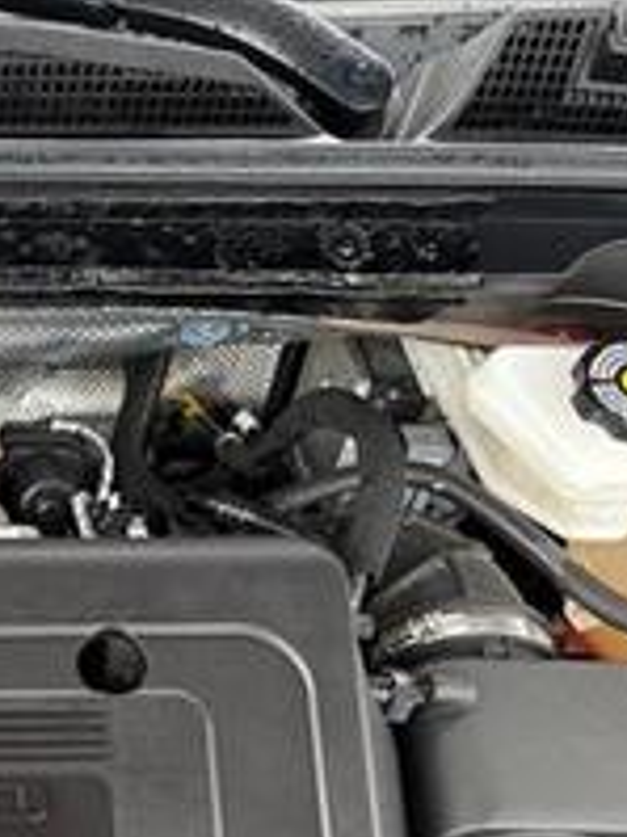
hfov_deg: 20.0
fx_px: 1596
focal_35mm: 66
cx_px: -240
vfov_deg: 28.0
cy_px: 791
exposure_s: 1/121
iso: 100
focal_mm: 5.96
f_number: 1.6
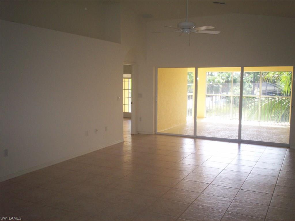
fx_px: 307
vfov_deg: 39.7
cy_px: 110
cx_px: 148
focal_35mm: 36
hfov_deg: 51.4
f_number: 4.5
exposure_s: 1/60
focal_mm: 6
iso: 140
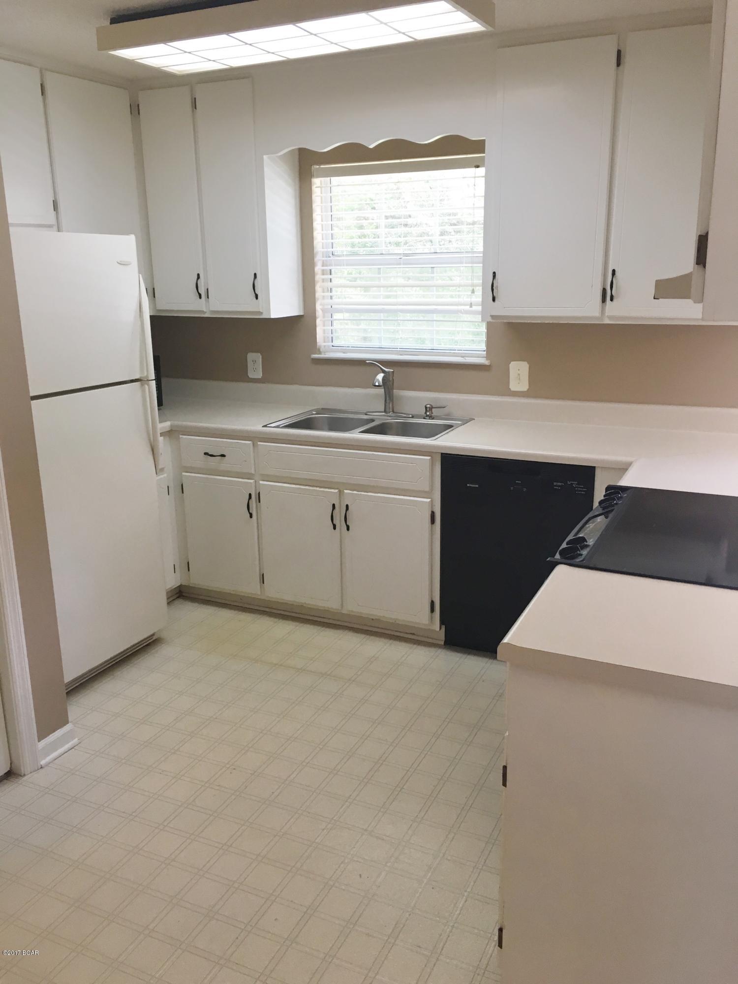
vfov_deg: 61.7
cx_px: 369
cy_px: 492
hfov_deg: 48.2
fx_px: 824
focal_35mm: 29
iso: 32
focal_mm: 4.15
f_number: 2.2
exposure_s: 1/30
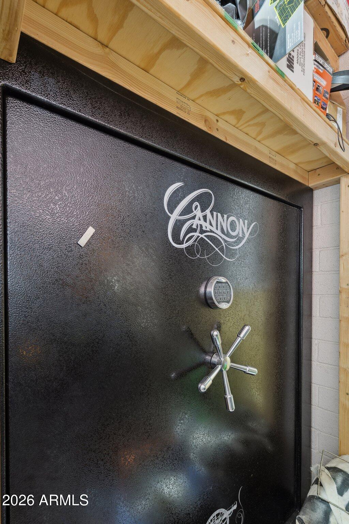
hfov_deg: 73.7
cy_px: 262
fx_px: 233
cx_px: 174
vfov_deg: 96.7
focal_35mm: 16
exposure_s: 3.2
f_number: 9
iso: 400
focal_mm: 16
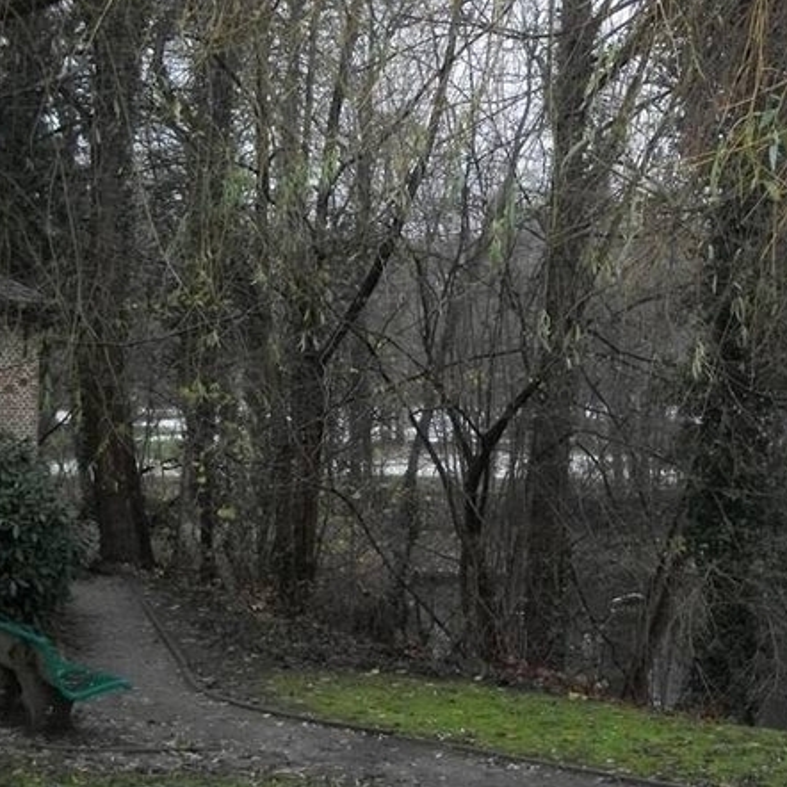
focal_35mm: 60
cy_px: 392
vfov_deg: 28.6
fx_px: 1543
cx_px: 516
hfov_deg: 28.4
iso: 640
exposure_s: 1/160
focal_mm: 8.8
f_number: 3.6
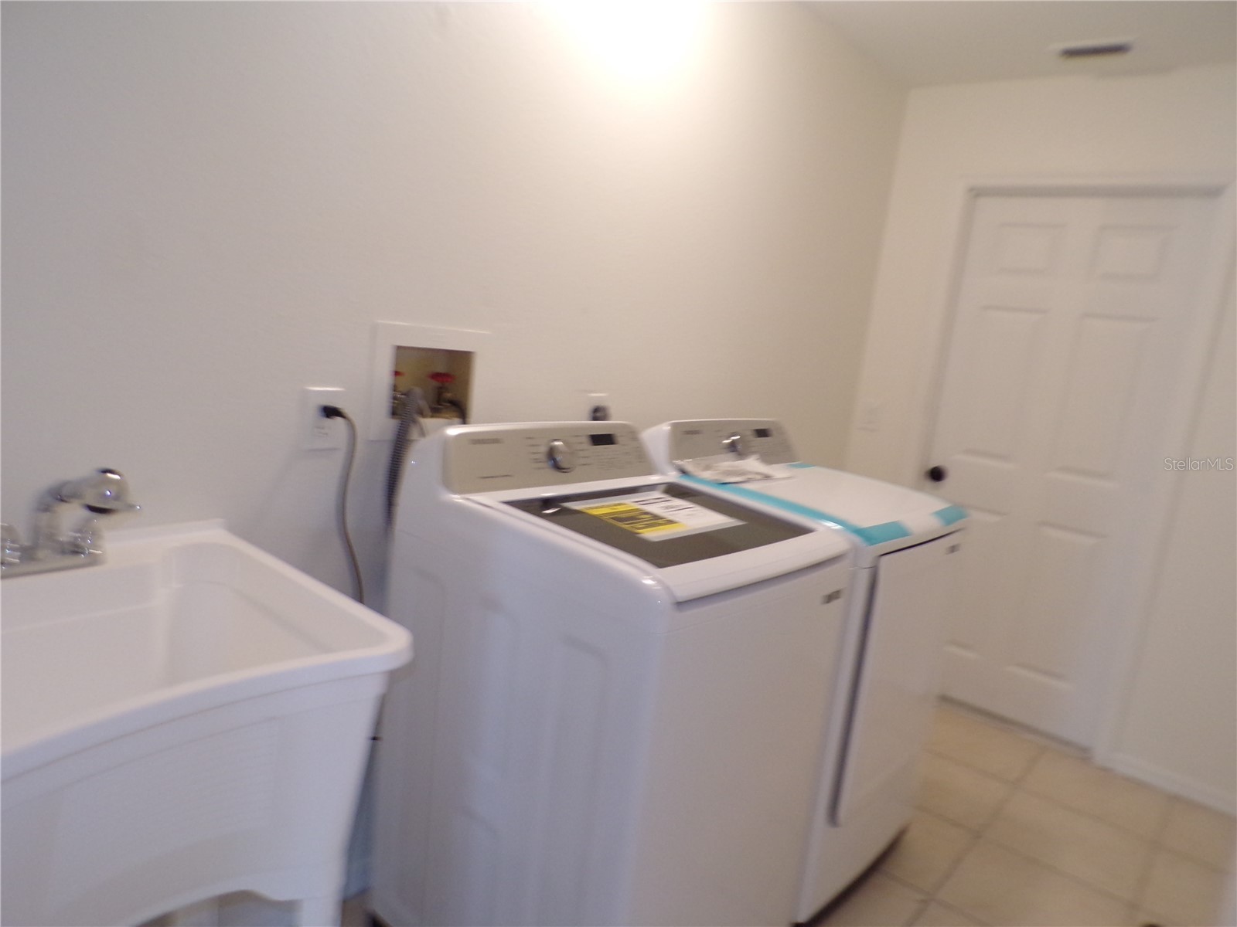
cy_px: 464
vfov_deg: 56.8
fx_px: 858
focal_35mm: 24
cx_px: 618
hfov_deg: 71.6
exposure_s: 1/34
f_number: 3
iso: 200
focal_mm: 4.3
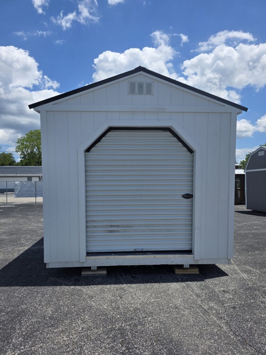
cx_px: 133
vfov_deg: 73.9
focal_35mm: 23
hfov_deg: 58.9
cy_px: 178
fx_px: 236
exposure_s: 1/7626
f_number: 1.7
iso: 80
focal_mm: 6.3
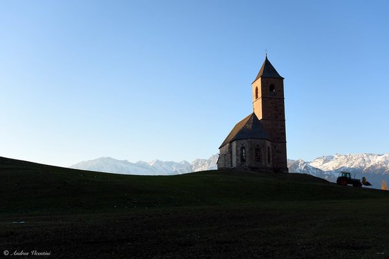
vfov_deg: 36.9
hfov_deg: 53.1
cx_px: 194
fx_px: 389
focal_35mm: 36
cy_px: 130
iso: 100
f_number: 9
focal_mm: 24
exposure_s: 1/100
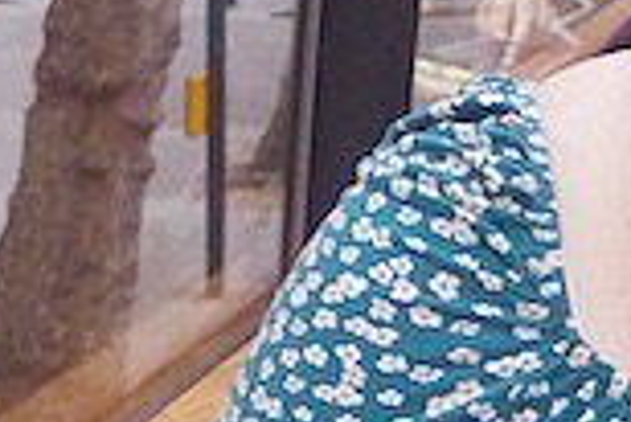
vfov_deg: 10.5
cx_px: 467
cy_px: 442
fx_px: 2281
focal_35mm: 130
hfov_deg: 15.7
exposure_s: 1/125
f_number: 1.4
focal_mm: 4.7
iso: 640
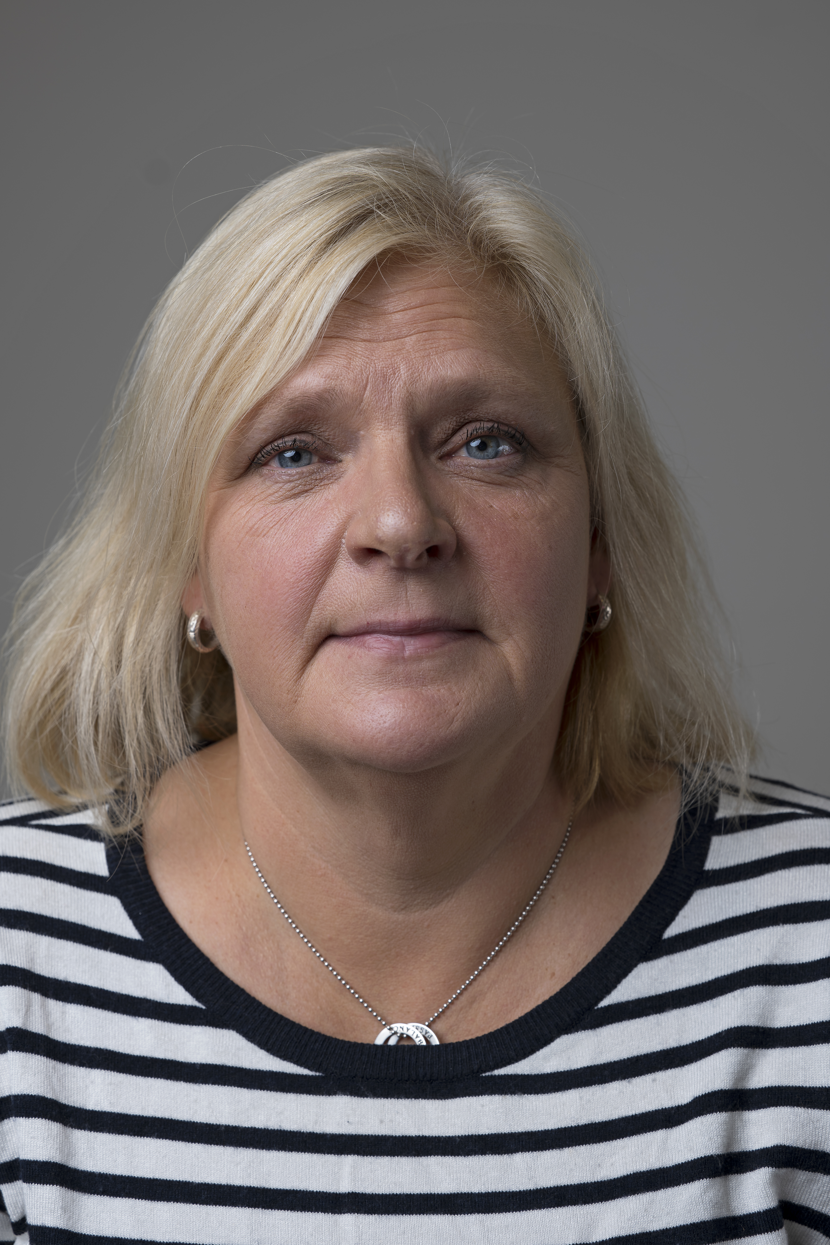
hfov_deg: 20.9
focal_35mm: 65
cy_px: 622
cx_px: 415
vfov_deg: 31.0
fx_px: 2248
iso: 100
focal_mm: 65
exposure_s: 1/125
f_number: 5.6
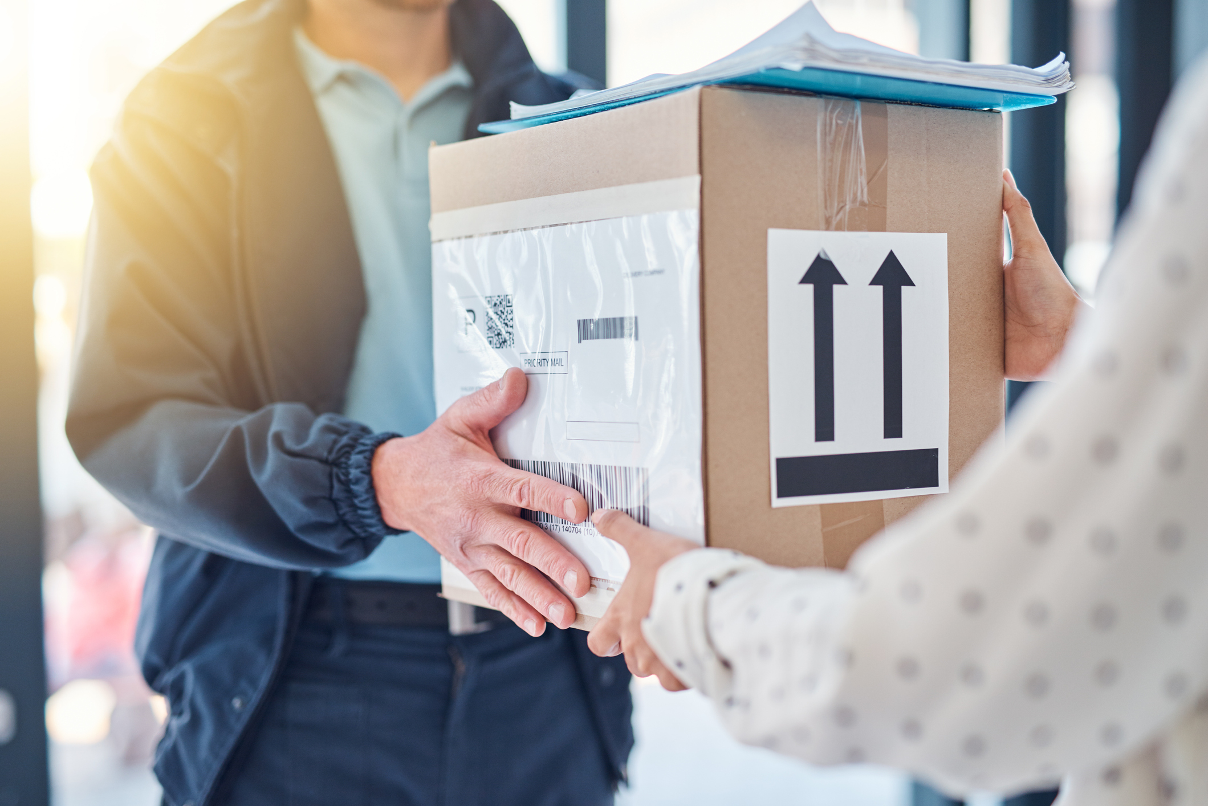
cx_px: 604
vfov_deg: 27.0
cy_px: 403
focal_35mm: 50
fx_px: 1678
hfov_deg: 39.6
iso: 400
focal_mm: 50
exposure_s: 1/160
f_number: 1.8
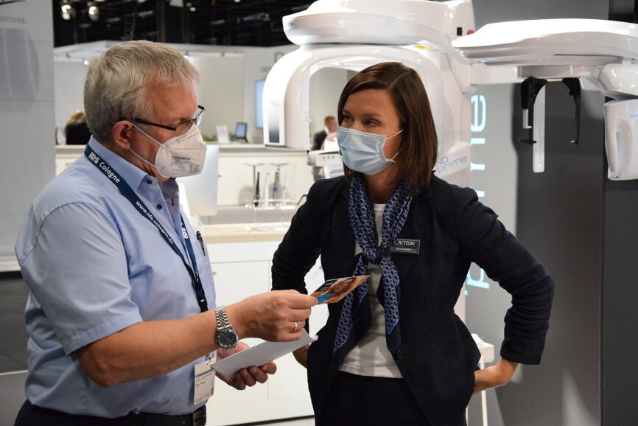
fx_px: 1276
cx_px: 319
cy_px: 213
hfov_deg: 28.1
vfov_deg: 18.9
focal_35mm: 72
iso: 4000
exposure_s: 1/320
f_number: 5
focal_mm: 48
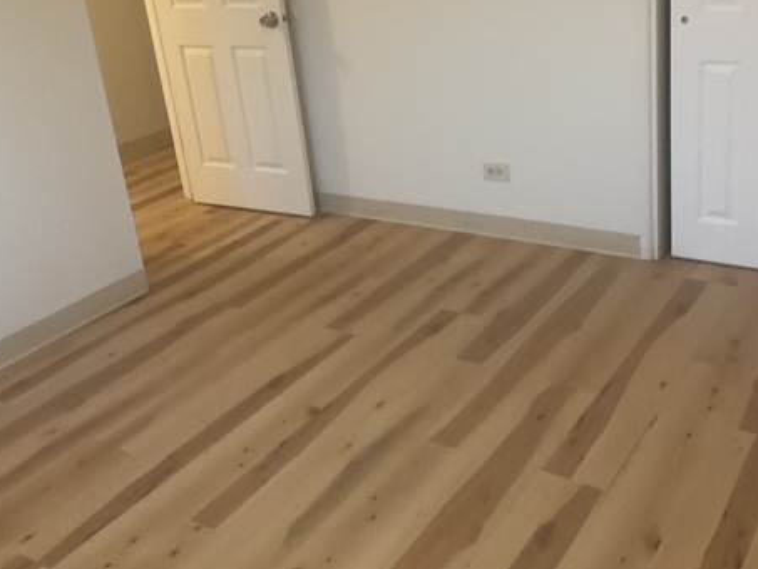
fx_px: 898
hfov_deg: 45.6
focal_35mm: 41
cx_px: 443
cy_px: 179
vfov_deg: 34.7
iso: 200
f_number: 1.8
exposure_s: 1/60
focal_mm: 3
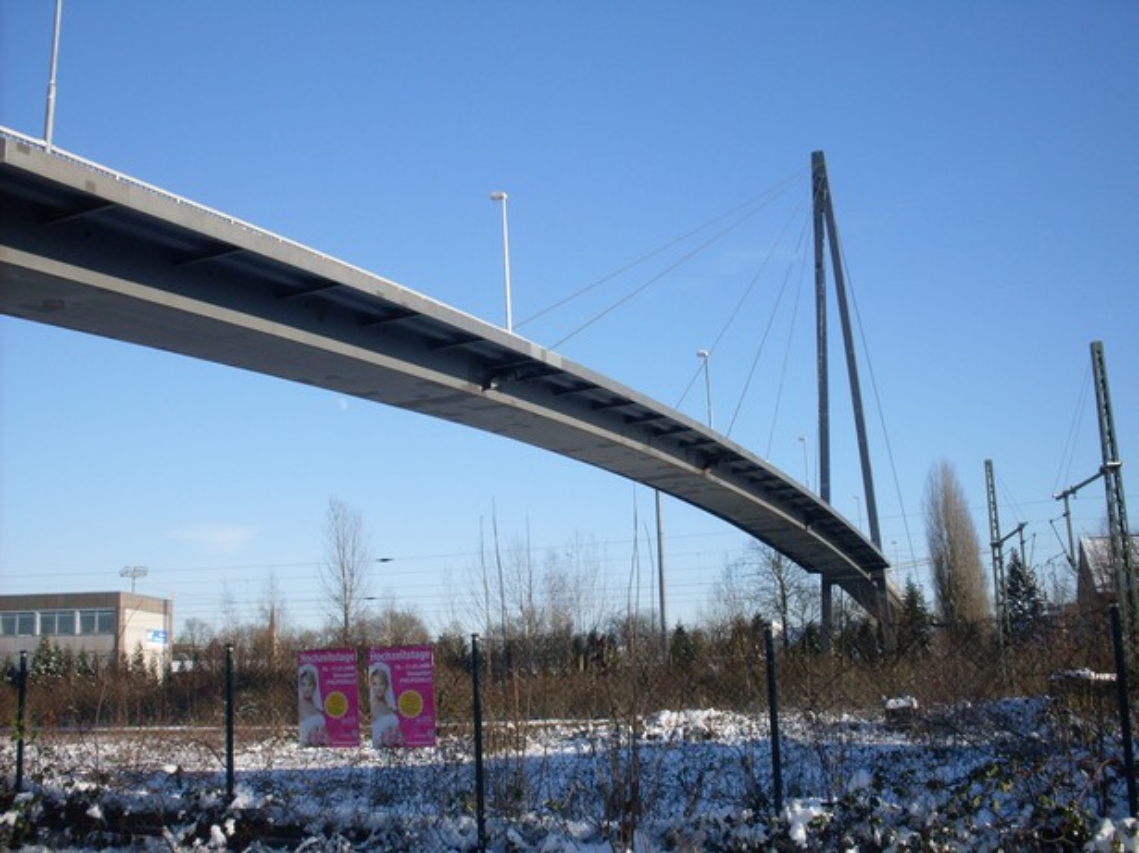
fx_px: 1250
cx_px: 570
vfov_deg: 37.7
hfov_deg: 49.0
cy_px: 426
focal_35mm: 38
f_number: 8.4
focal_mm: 6.3
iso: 80
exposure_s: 1/125
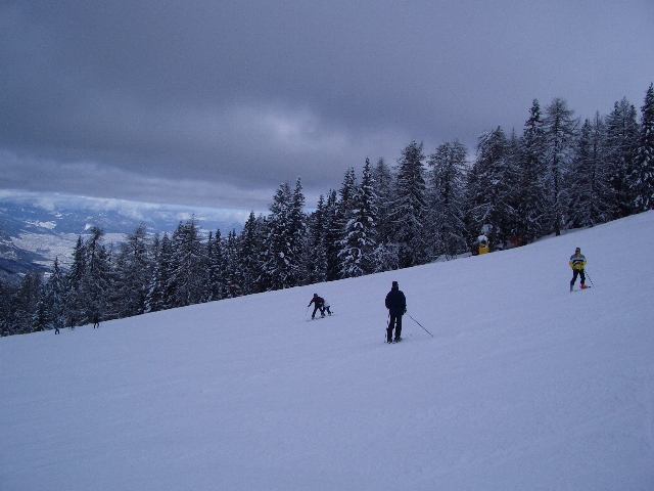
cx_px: 327
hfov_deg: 52.6
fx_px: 661
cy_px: 246
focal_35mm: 35
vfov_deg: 40.7
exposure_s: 1/1000
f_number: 4.3
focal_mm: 5.8
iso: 50
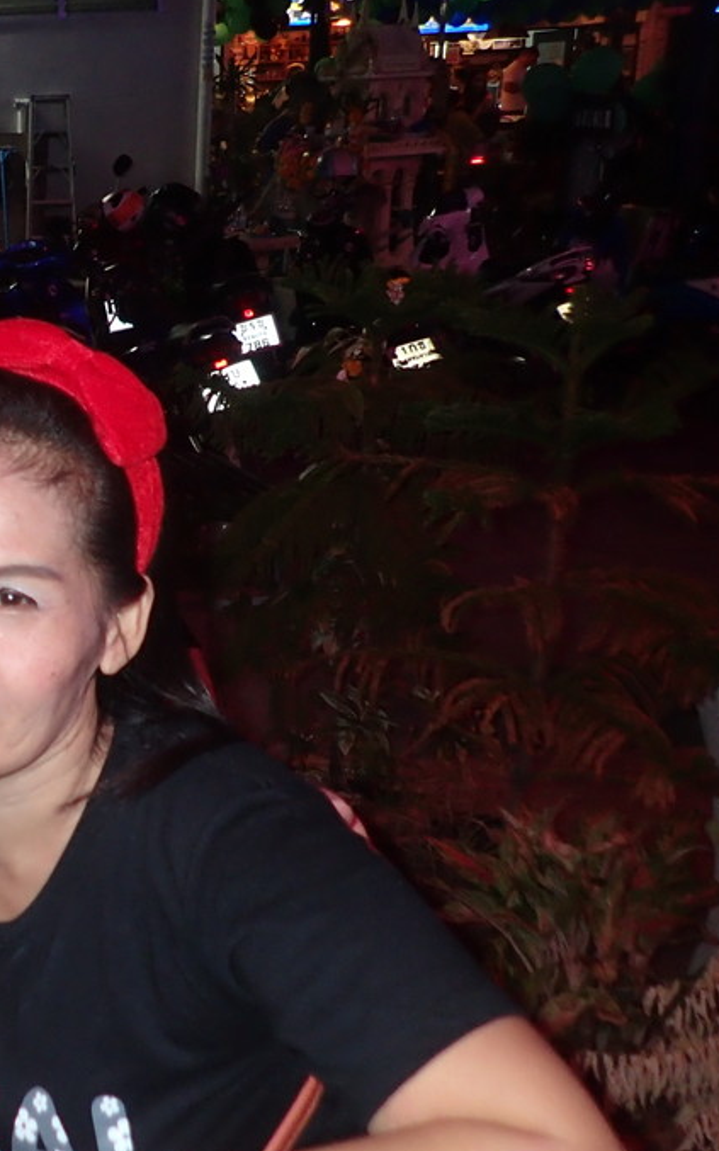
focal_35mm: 47
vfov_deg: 42.6
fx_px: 1474
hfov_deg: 24.3
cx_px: -194
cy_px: 609
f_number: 2
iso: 320
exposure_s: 1/30
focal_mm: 4.5
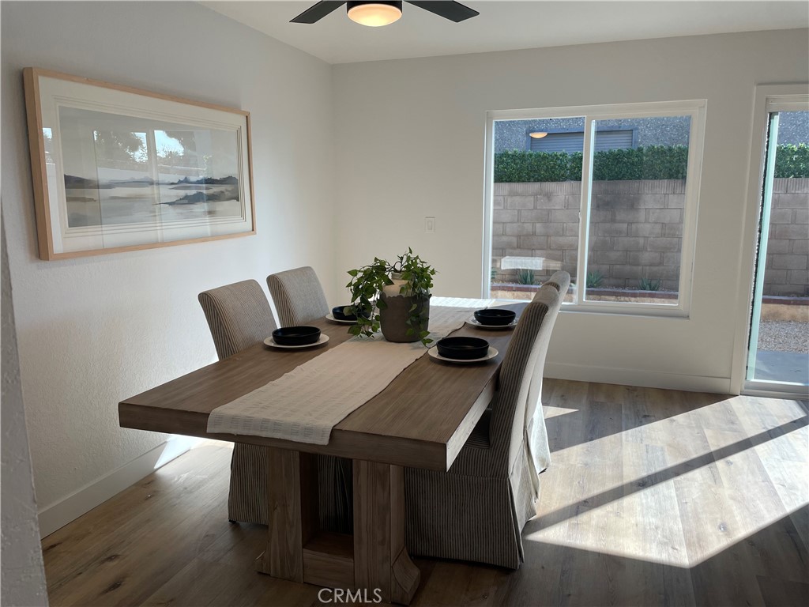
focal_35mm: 26
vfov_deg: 53.1
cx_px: 404
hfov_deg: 67.3
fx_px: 608
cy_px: 304
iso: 32
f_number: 1.6
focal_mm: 4.2
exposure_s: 1/350
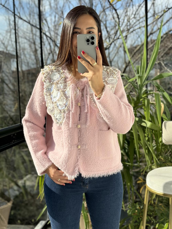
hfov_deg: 30.3
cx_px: 86
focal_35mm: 48
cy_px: 114
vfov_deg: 39.7
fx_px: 318
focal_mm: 6.76
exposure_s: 1/939
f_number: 1.78
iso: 64
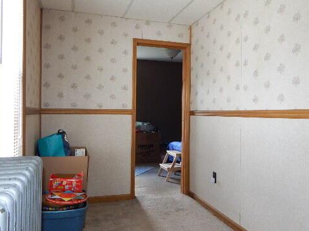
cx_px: 156
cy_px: 109
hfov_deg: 61.7
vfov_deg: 48.2
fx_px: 259
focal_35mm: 29
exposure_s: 1/30
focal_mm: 4
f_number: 3
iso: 160
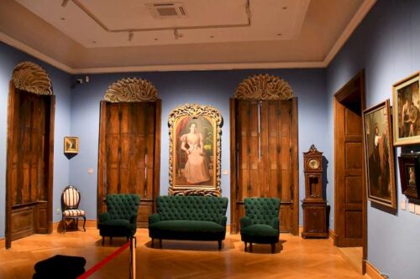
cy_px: 140
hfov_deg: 61.9
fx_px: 350
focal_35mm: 30
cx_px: 210
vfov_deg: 43.6
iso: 5600
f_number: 4
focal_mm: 20
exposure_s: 1/60
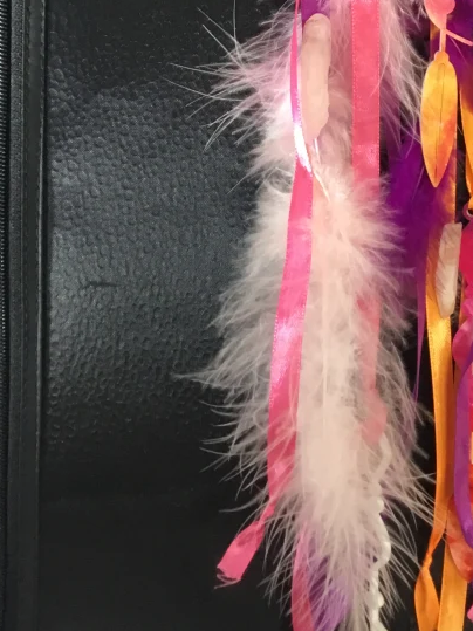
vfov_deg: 26.8
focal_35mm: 69
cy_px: 14
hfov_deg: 20.9
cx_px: 407
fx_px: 1258
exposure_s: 1/30
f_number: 2.4
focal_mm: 3.3
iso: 80
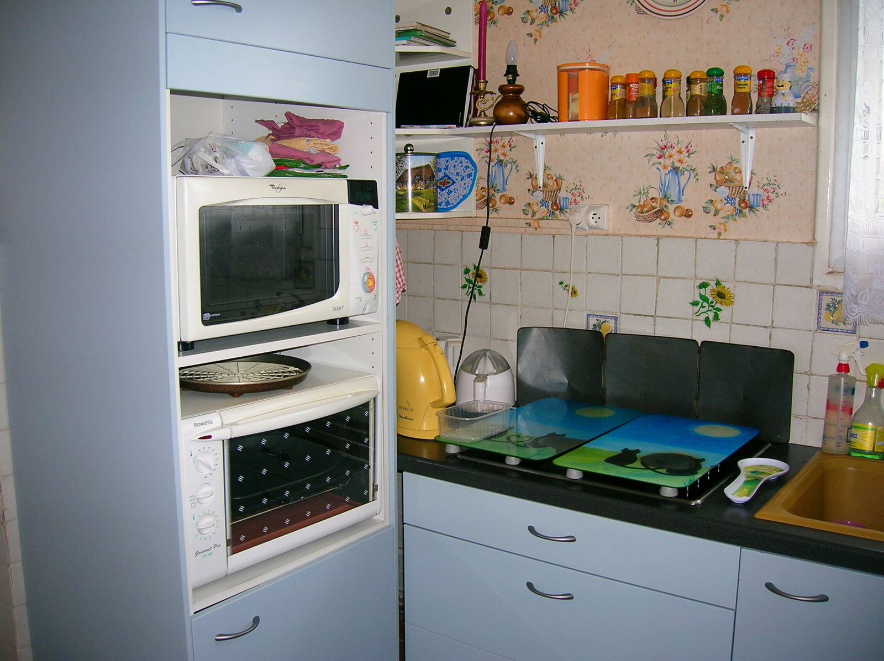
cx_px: 442
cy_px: 330
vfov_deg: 41.7
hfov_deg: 54.0
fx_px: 867
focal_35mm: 34
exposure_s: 1/60.1
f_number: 2.9
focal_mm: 5.7
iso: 50
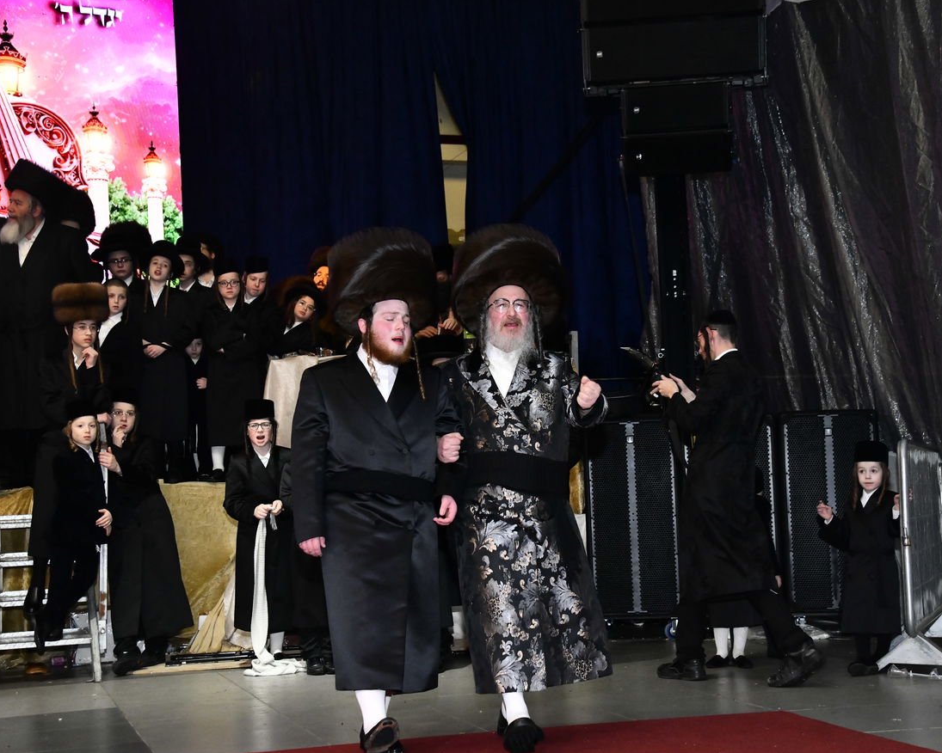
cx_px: 511
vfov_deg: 25.4
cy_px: 386
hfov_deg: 31.4
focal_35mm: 60
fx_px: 1673
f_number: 5.6
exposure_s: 1/160
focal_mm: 50
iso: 2000
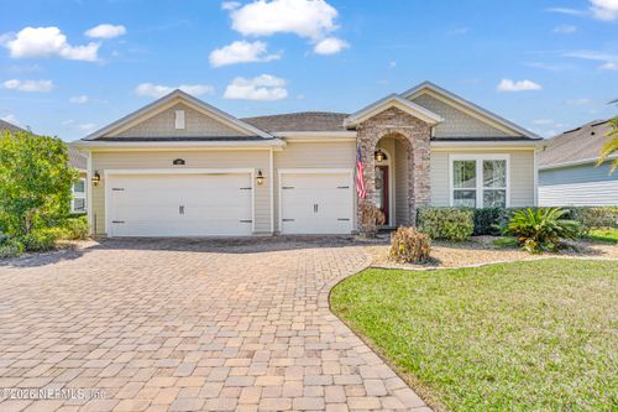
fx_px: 360
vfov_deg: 59.5
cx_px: 309
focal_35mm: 21
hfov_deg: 81.2
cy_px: 206
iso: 320
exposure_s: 1/125
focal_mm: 21
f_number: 9
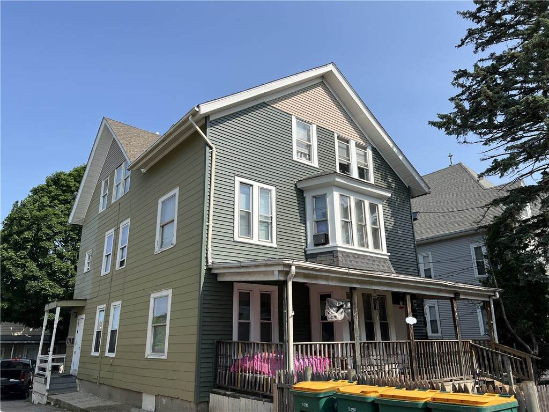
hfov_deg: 67.3
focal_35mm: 26
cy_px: 206
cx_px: 274
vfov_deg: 53.1
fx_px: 412
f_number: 1.5
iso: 50
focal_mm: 5.7
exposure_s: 1/3831
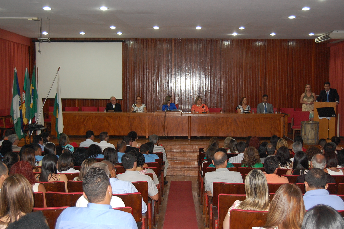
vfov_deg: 28.0
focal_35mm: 48
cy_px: 114
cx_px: 172
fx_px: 458
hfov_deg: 41.1
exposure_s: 1/60
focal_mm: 32
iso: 1000
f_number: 4.5
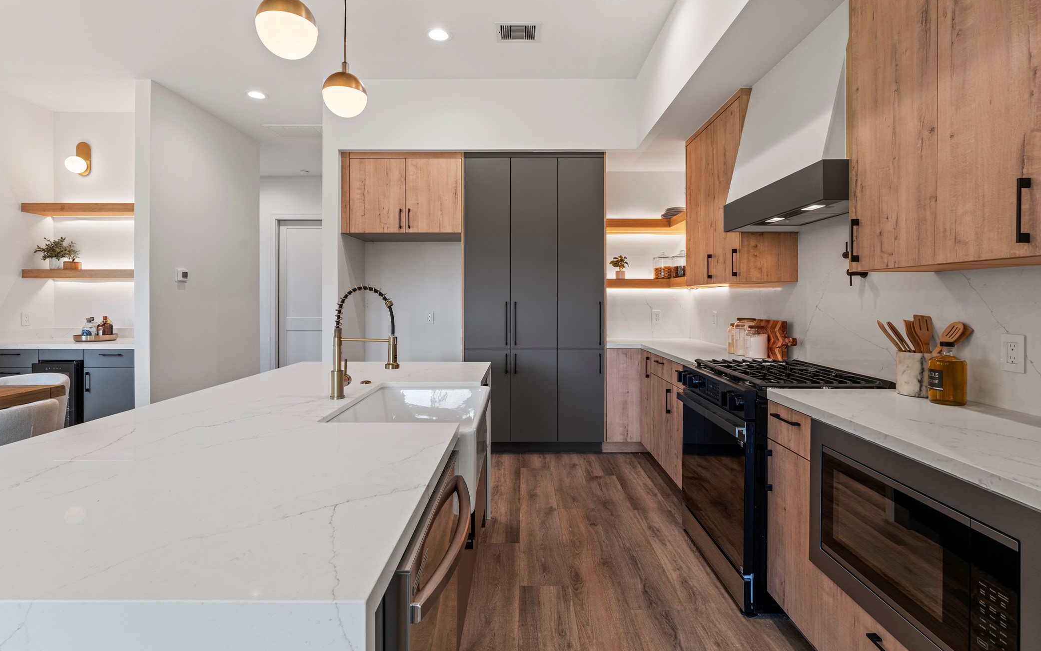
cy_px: 303
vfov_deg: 67.9
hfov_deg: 94.4
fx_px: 482
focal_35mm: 17
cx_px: 523
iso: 200
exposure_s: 1/2
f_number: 9
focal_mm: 16
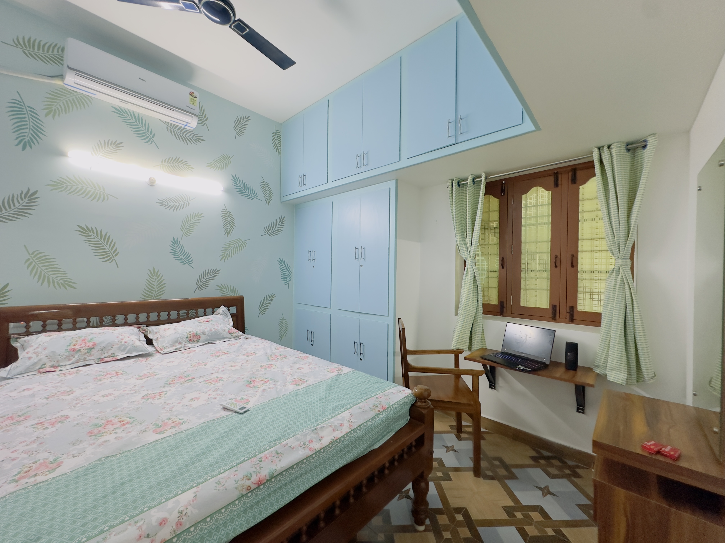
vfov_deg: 85.7
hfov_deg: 102.1
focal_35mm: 14
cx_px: 362
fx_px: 293
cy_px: 272
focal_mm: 2.22
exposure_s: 1/50
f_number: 2.2
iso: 200
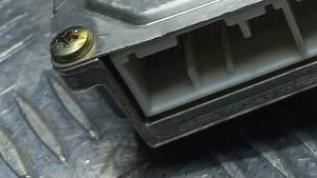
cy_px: -99
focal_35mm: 93
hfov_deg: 21.3
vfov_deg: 12.3
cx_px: 378
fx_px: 782
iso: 40
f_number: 1.8
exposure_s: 1/100
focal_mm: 4.6
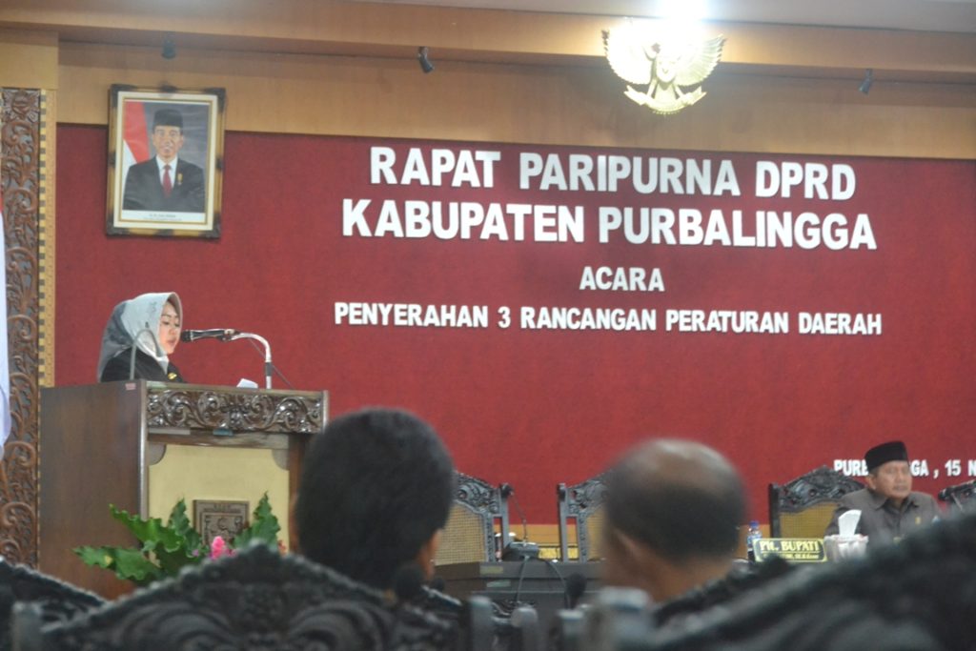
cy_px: 326
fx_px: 3050
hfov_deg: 18.2
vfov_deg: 12.2
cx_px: 488
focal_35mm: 112
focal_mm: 75
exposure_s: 1/10
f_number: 5
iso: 3200
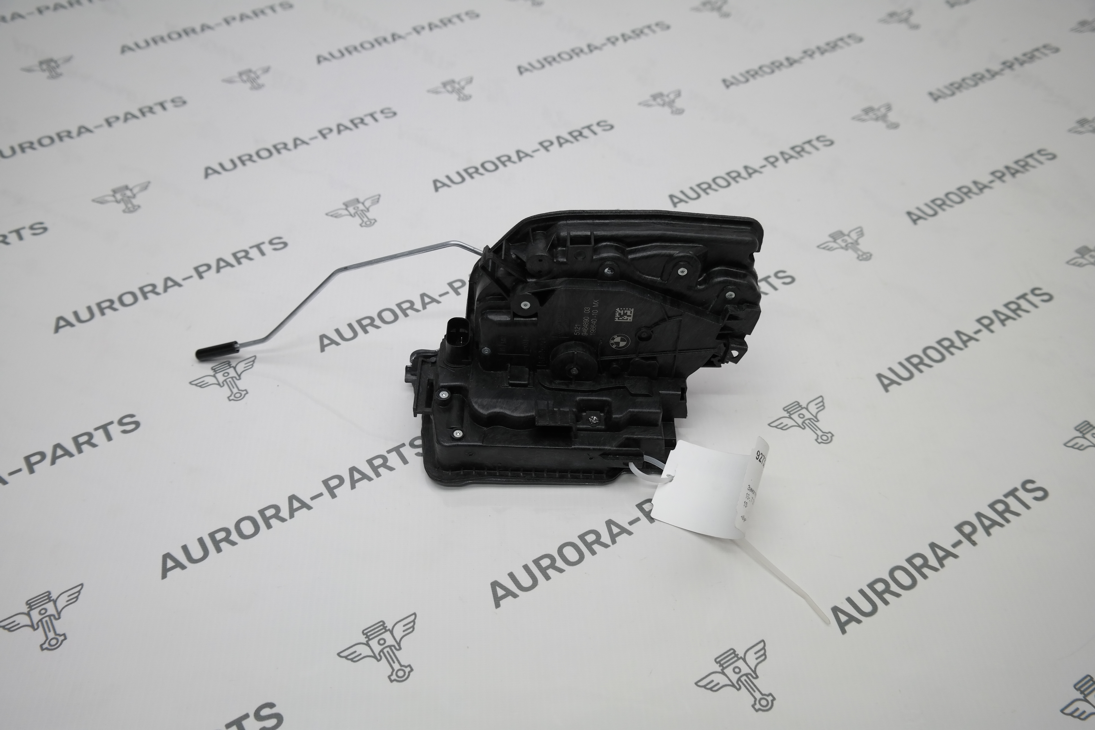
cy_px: 365
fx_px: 1247
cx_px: 548
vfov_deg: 32.6
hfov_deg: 47.4
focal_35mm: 41
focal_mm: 27
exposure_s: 1/100
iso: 200
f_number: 4
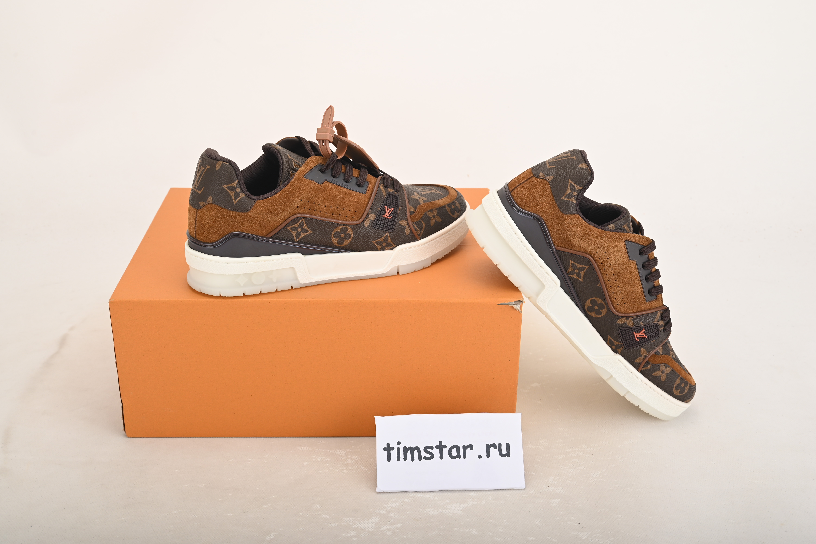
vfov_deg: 32.7
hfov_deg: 47.4
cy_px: 272
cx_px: 408
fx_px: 930
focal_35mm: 41
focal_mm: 41
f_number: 11
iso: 100
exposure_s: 1/200
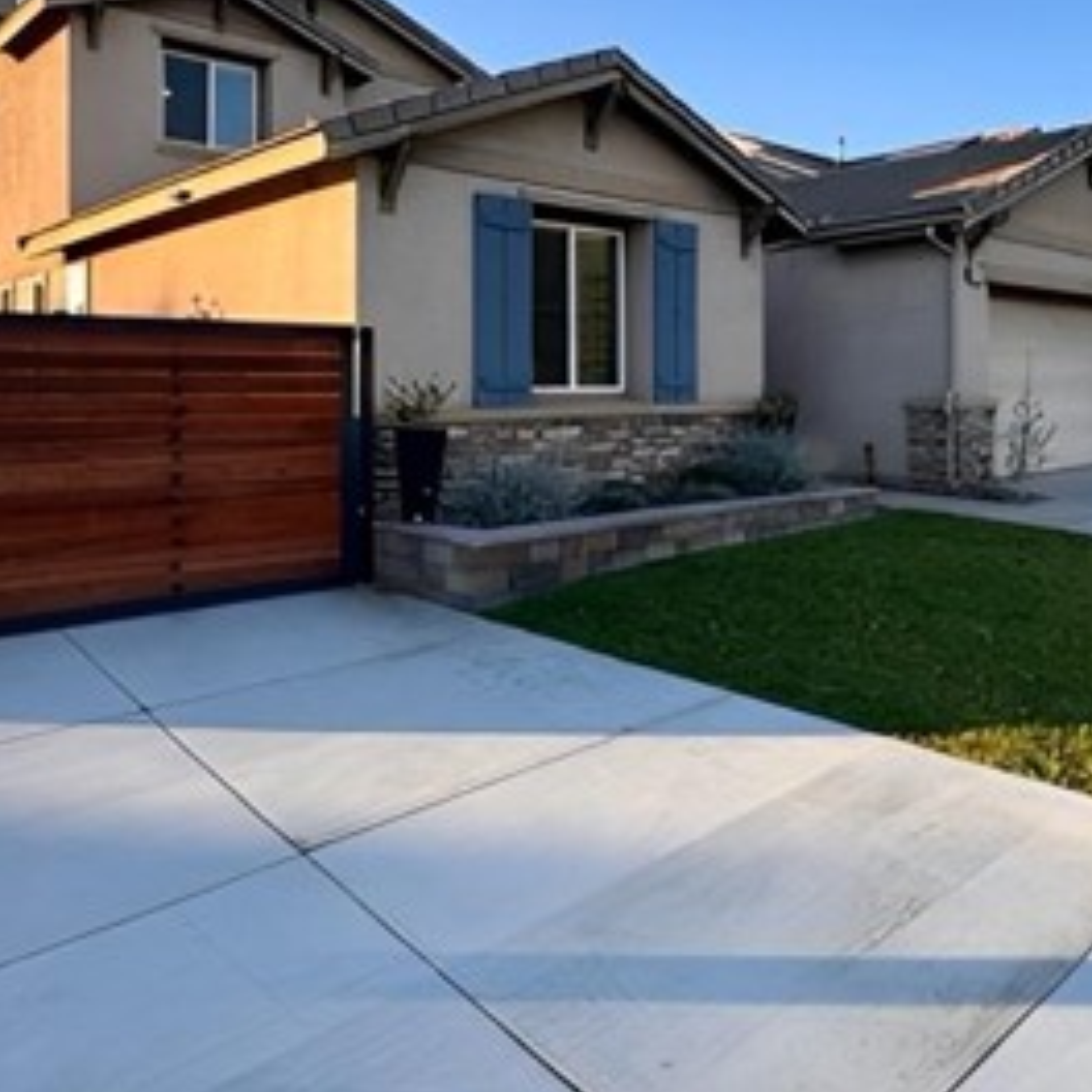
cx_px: 782
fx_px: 1071
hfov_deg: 52.3
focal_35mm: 30
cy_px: 368
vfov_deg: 53.0
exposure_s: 1/430
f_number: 2.2
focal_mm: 2.22
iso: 50
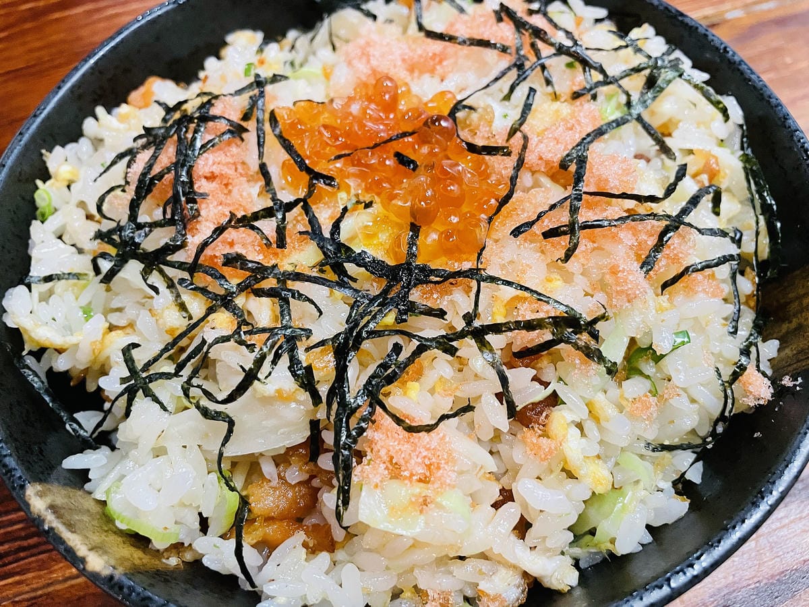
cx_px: 404
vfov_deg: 53.1
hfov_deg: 67.3
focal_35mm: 26
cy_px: 304
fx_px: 608
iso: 640
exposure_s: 1/30
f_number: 1.6
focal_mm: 4.2
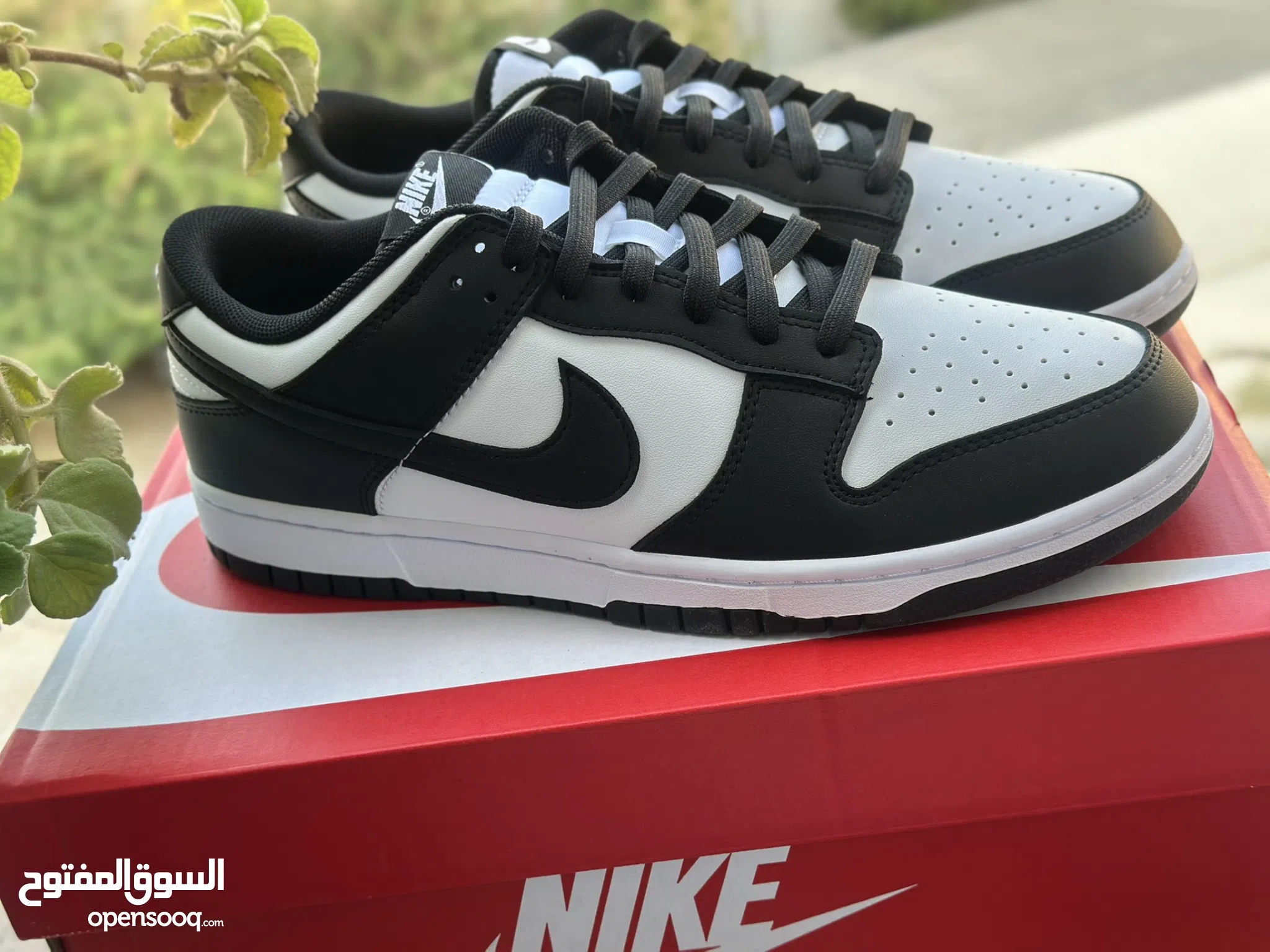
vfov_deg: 30.3
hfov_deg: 39.7
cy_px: 476
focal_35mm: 48
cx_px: 635
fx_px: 1761
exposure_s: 1/251
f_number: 1.78
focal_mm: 6.86
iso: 80
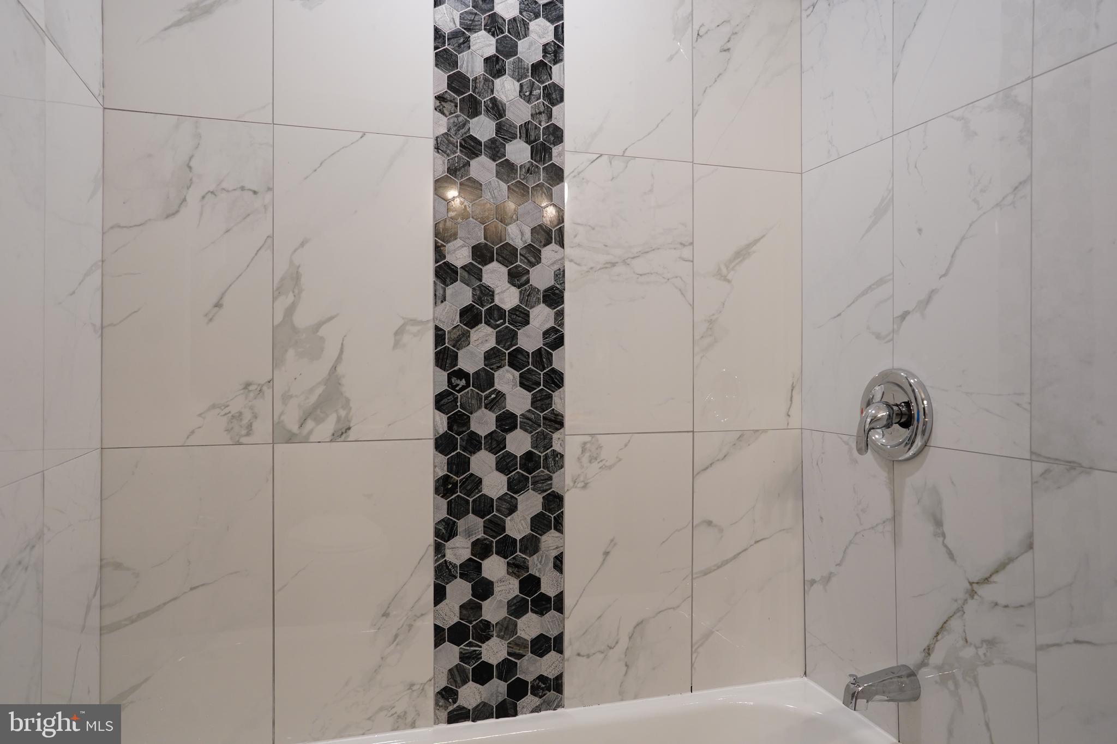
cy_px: 372
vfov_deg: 53.1
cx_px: 558
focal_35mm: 24
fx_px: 745
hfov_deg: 73.7
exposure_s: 1/125
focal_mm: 24
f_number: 4
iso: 1000
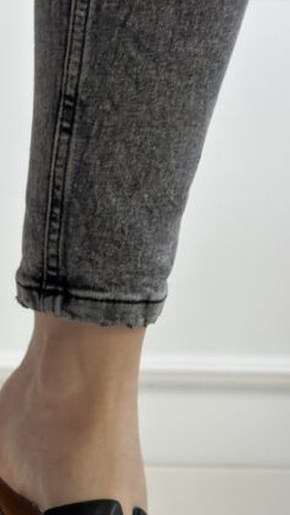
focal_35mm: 100
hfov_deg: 11.8
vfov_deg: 20.9
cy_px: 476
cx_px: -75
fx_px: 1368
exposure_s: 1/100
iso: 125
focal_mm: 6.86
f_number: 1.78
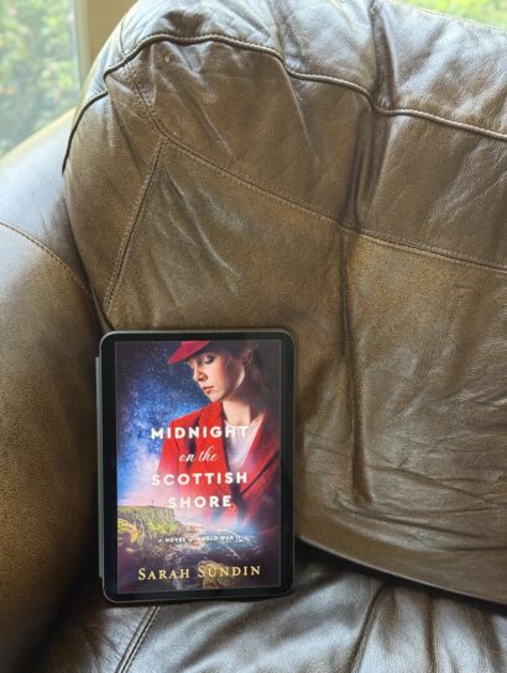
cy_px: 336
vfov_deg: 39.6
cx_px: 254
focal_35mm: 48
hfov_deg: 30.3
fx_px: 936
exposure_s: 1/60
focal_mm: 6.76
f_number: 1.78
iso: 200
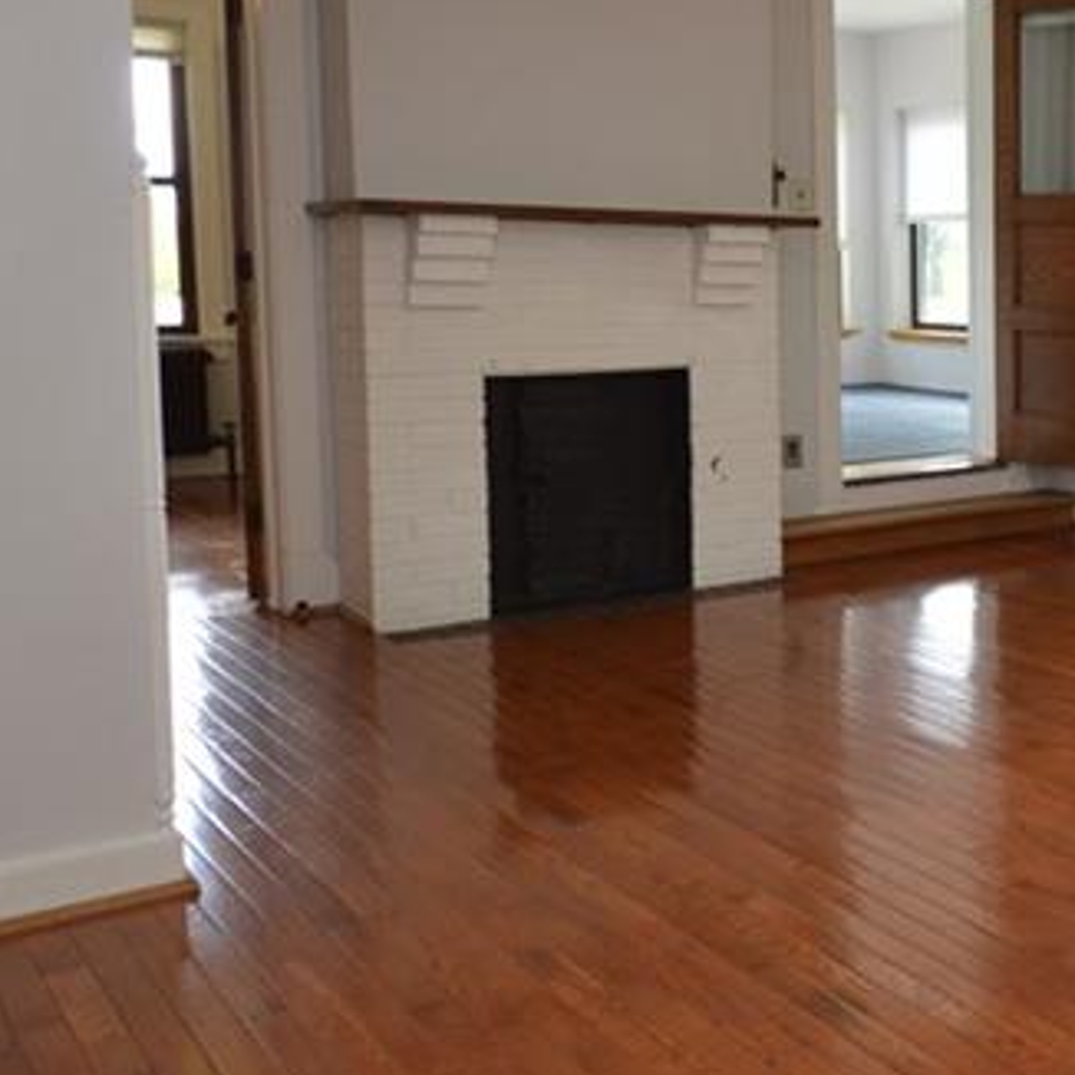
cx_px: 1342
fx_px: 1405
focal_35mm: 40
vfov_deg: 41.4
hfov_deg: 32.9
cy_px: 369
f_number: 4
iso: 400
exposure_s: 1/60
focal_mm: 10
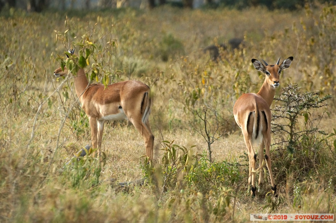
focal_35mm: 285
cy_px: 112
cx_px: 168
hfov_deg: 7.2
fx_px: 2657
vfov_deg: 4.8
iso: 800
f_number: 5.6
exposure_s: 1/3200
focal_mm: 190
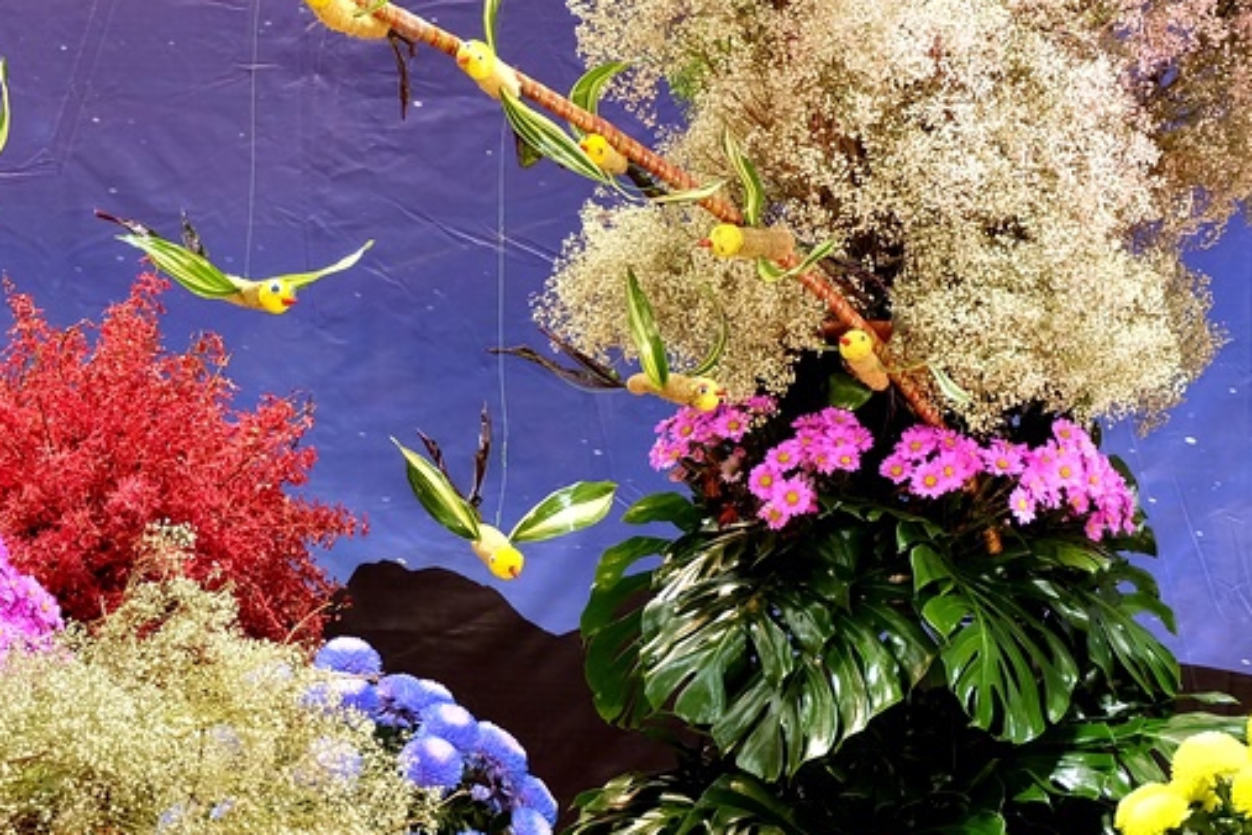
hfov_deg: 20.6
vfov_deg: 13.8
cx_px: 477
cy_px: 248
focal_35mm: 99
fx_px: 3443
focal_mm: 32.5
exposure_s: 1/30
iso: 640
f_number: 5
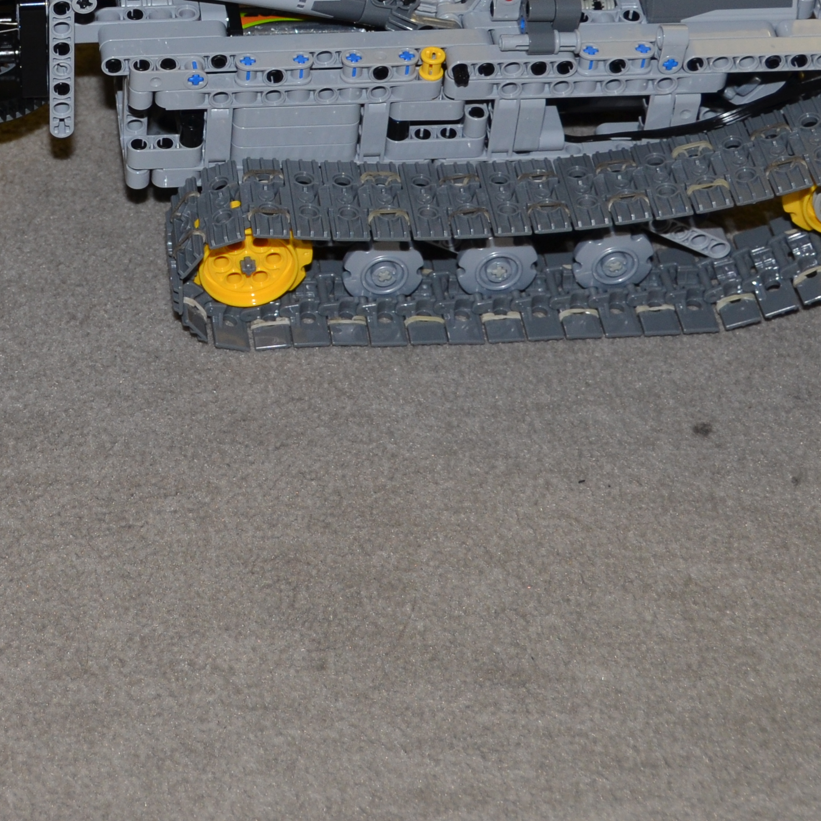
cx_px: 63
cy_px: 59
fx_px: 2764
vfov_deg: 16.6
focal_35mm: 103
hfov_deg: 16.6
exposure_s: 1/60
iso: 220
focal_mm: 26
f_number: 4
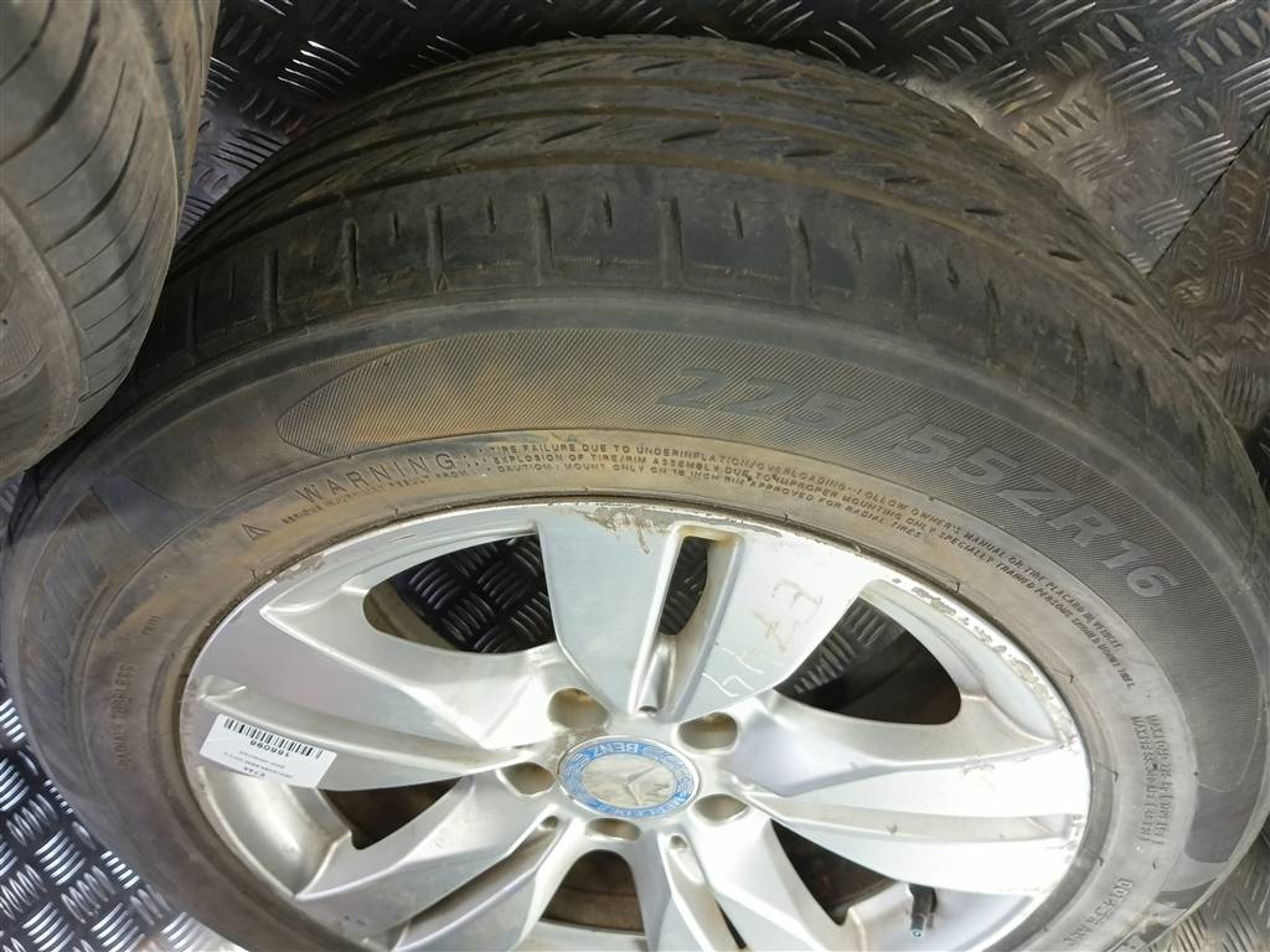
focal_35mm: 27
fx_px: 991
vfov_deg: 51.4
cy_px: 476
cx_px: 635
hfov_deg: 65.3
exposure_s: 1/33.3
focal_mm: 4.11
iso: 183
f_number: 1.6
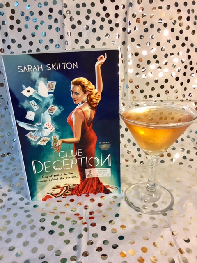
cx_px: 98
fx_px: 220
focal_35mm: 29
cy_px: 132
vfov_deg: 61.7
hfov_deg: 48.2
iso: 50
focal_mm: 4.15
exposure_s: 1/30
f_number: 2.2
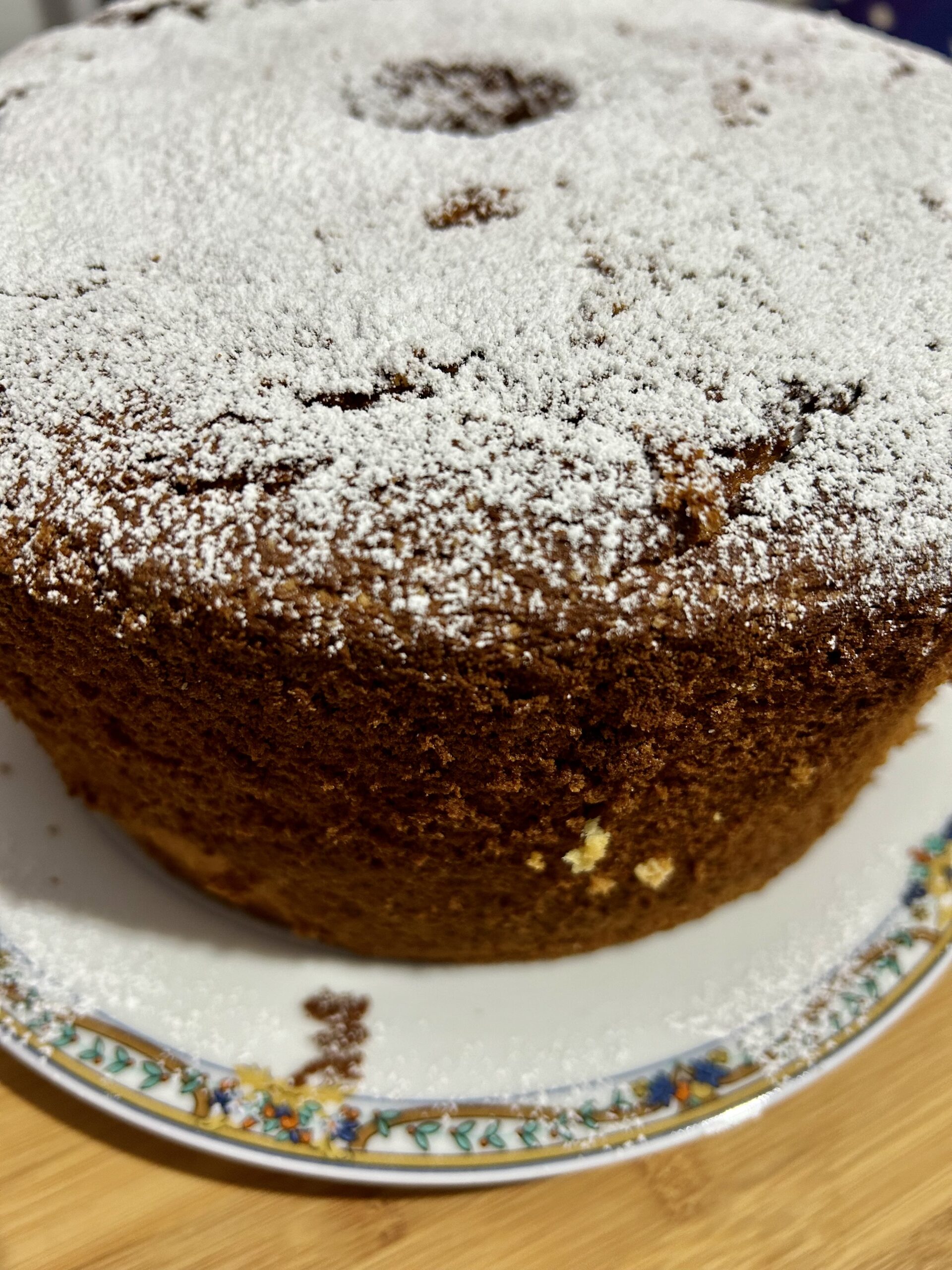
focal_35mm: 26
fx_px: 953
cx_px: 476
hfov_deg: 53.1
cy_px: 635
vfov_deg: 67.3
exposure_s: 1/50
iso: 160
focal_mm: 5.7
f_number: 1.5
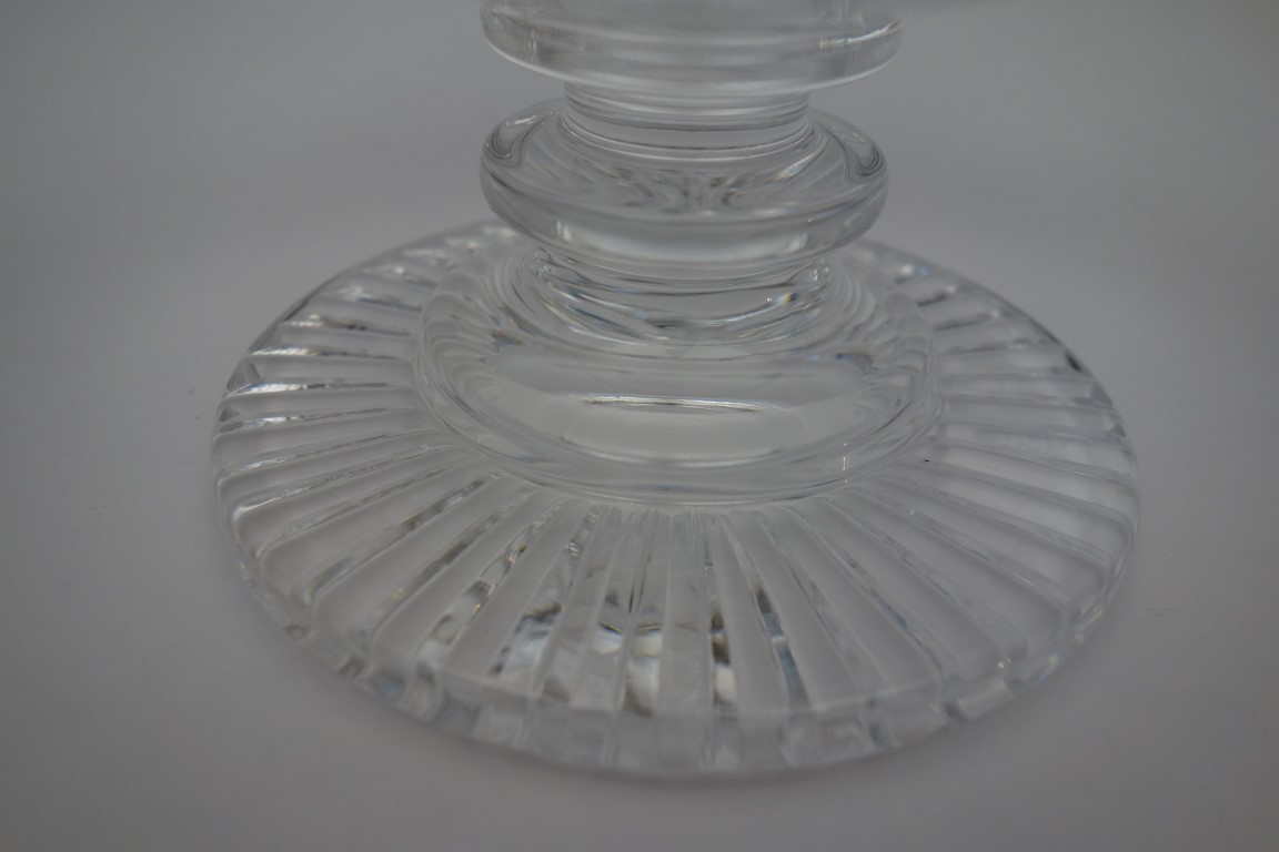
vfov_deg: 46.4
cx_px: 640
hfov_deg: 65.5
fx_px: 995
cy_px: 426
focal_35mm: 28
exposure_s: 1/125
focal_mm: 10.4
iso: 160
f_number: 3.5
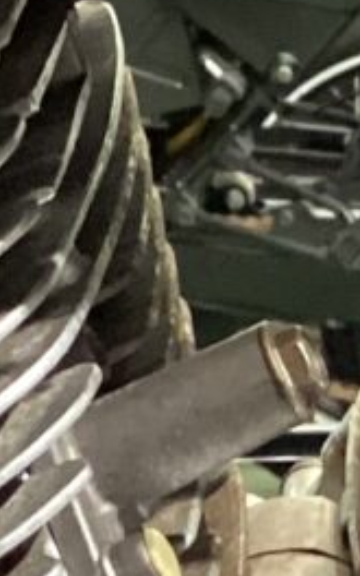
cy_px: 875
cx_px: 484
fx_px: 3752
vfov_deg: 8.6
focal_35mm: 239
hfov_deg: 5.5
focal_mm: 3.3
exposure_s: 1/30
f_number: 2.4
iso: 500
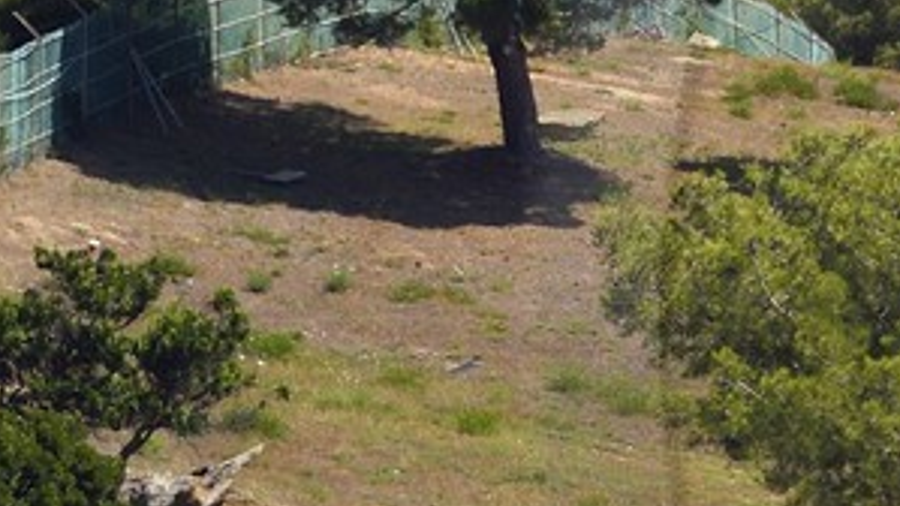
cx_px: 1764
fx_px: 26697
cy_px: 331
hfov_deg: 1.9
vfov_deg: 1.1
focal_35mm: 1119
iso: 200
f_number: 13
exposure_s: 1/250
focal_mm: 200
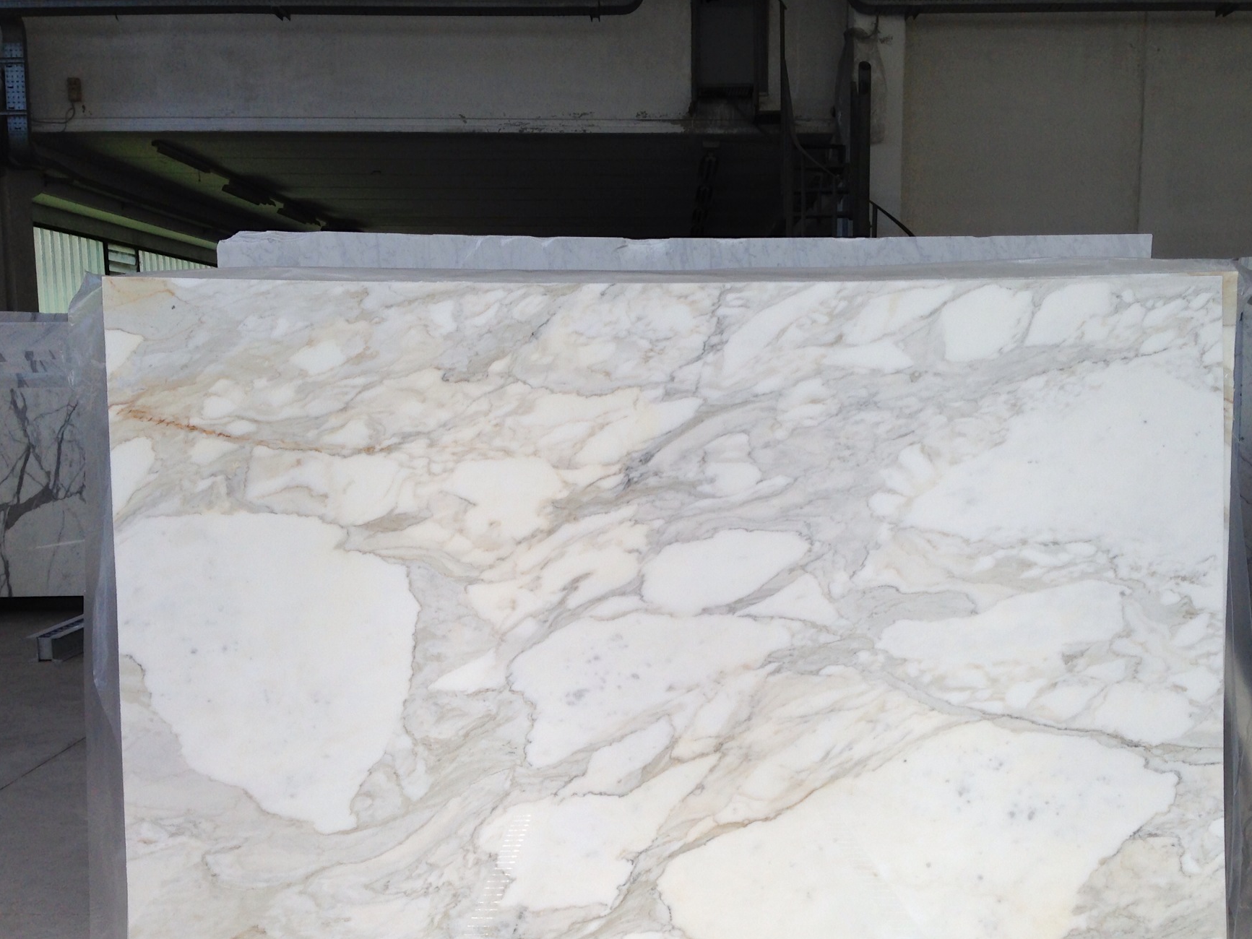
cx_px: 669
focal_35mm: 39
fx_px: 1411
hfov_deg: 47.8
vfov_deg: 36.7
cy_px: 542
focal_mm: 4.13
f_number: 2.4
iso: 50
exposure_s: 1/382
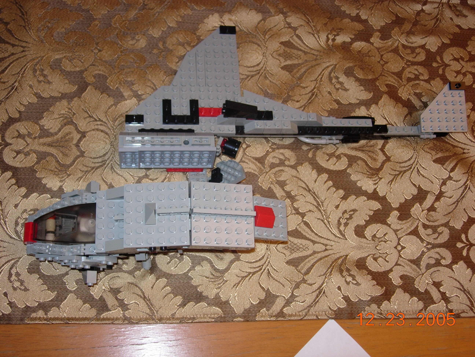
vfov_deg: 35.1
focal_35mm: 41
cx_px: 238
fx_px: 563
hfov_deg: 45.8
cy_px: 178
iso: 79
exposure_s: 1/64
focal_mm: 8.5
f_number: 2.9
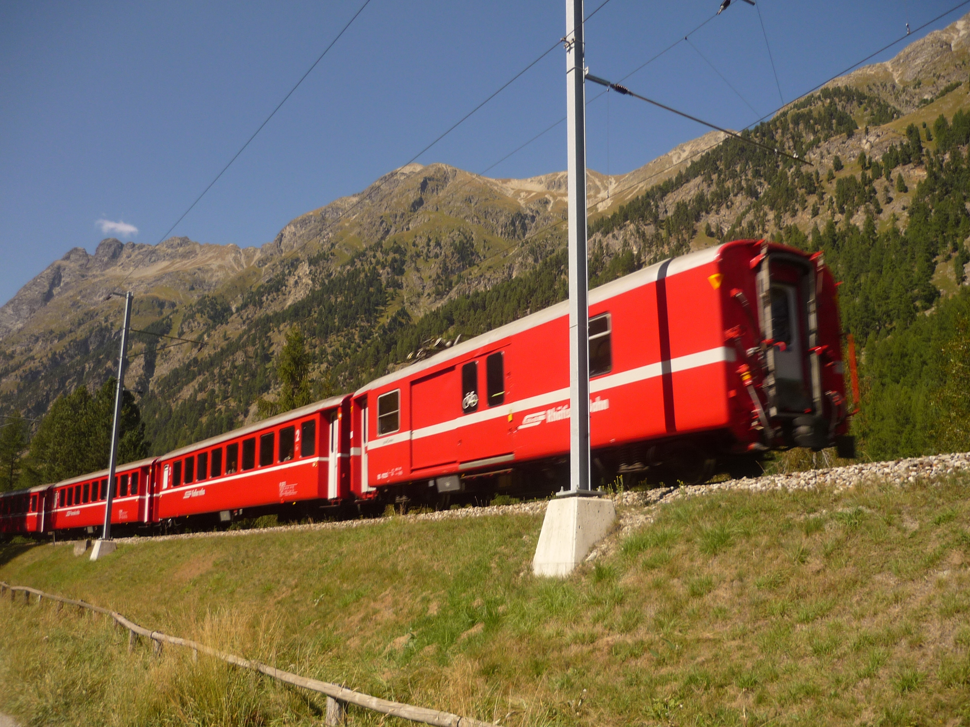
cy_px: 364
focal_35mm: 33
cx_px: 485
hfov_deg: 55.4
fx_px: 925
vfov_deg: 42.9
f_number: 8
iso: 100
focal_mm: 5.5
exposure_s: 1/160
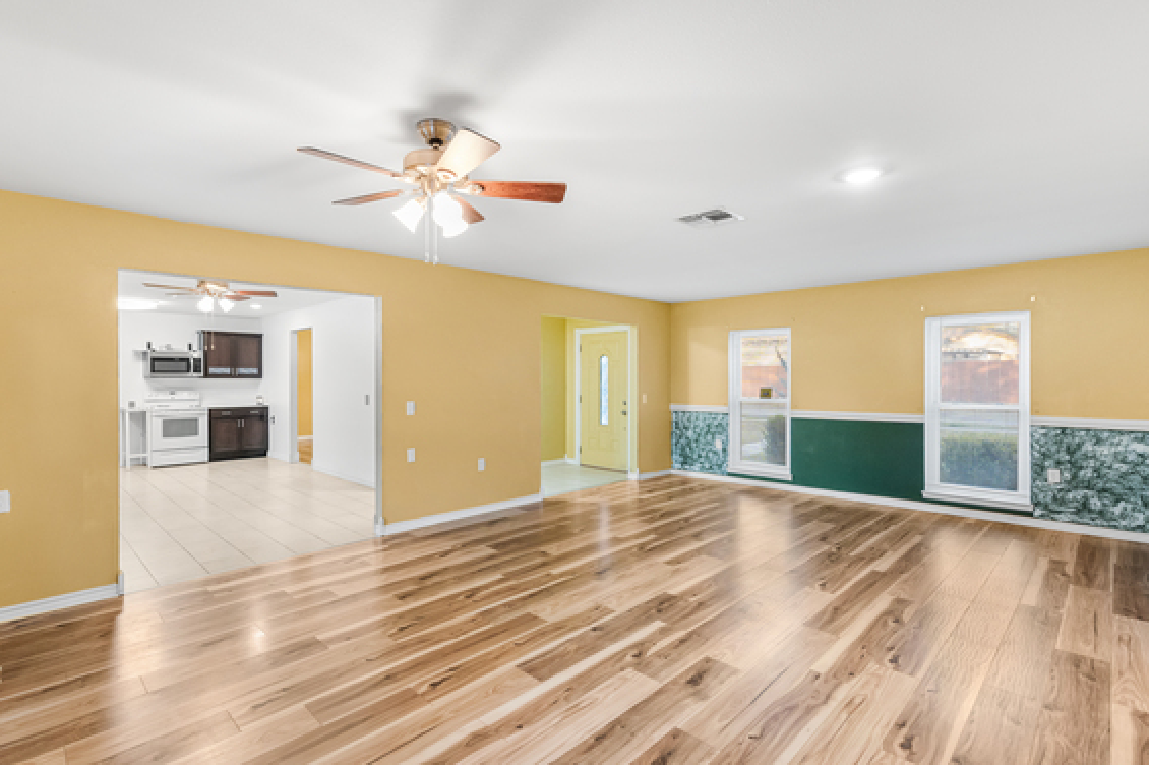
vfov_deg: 70.4
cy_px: 380
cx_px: 527
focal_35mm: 17
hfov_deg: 93.1
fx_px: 542
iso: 2500
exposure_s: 1/30
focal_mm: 15
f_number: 4
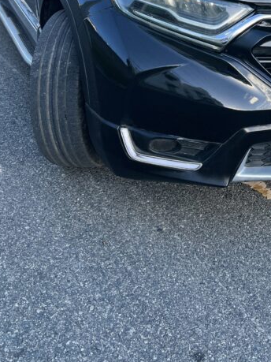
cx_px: 203
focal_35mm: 58
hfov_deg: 24.9
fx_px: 606
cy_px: 17
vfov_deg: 31.2
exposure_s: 1/974
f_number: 1.5
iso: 50
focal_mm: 5.7
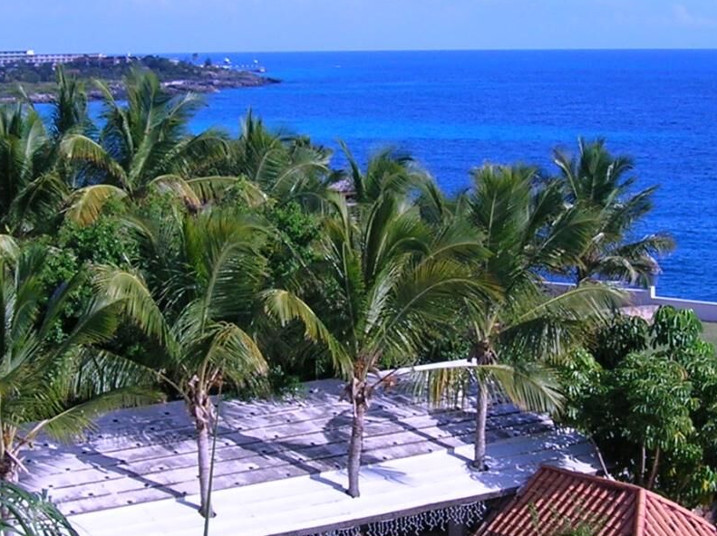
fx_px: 1821
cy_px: 312
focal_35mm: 88
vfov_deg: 16.8
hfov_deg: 22.3
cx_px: 383
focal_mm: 5.7
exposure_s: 1/382
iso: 50
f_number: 4.9
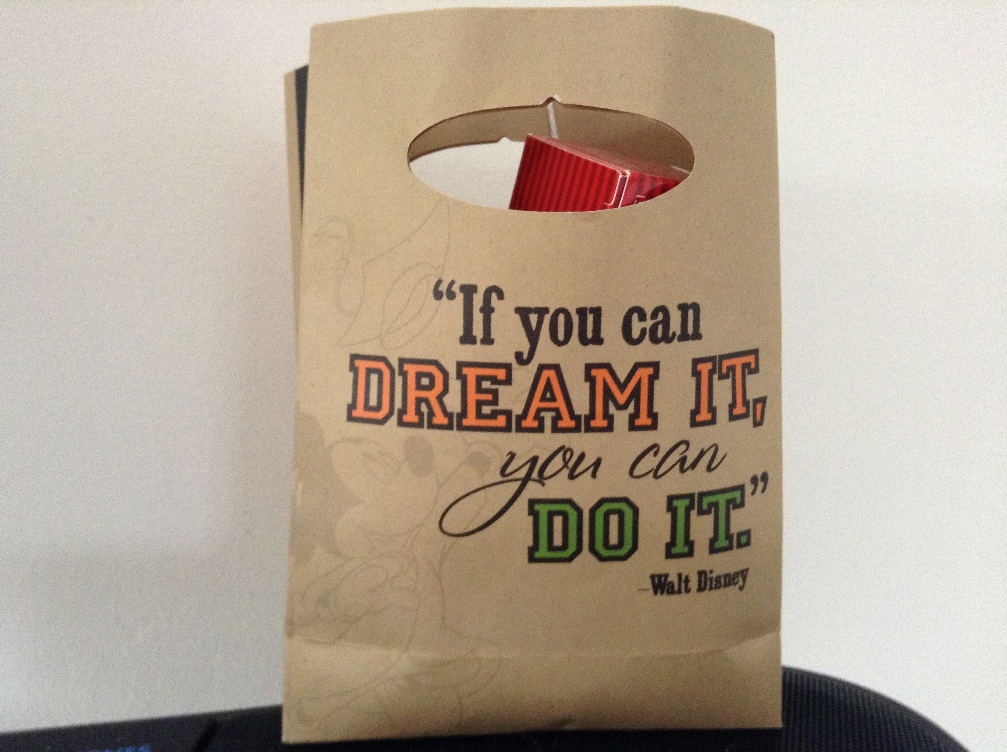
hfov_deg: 55.4
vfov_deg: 42.8
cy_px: 376
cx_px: 504
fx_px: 959
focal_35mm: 33
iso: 250
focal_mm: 3.3
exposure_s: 1/20
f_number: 2.4
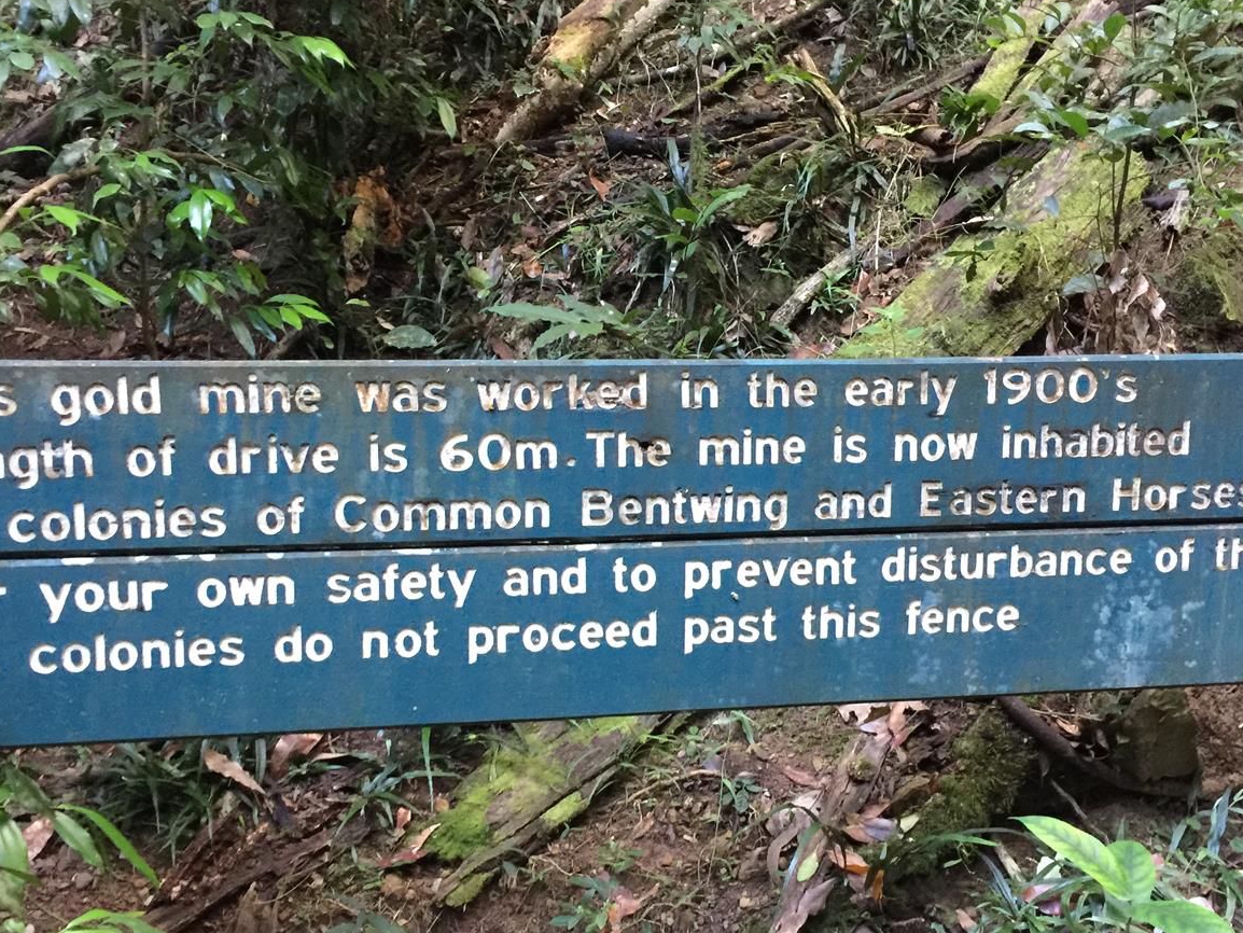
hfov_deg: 45.8
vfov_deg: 35.1
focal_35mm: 41
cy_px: 506
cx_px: 651
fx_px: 1473
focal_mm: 4.15
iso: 125
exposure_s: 1/8
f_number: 2.2
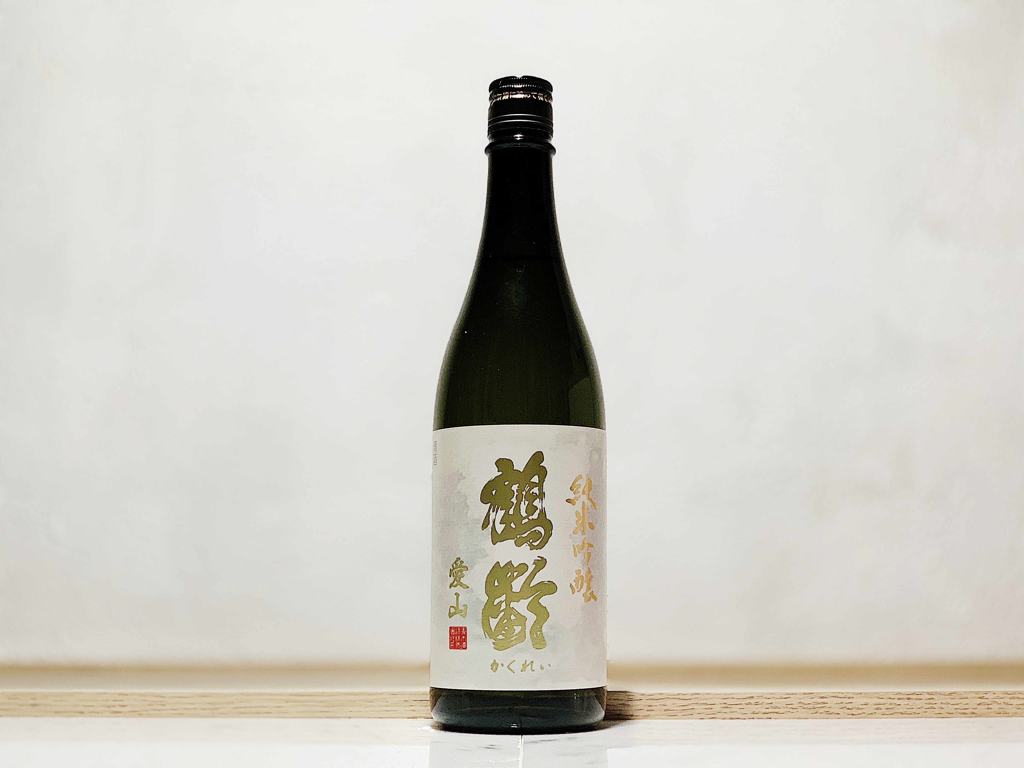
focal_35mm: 52
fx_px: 1538
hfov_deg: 36.8
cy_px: 384
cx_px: 512
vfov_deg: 28.0
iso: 80
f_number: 2.4
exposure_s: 1/120
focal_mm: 6
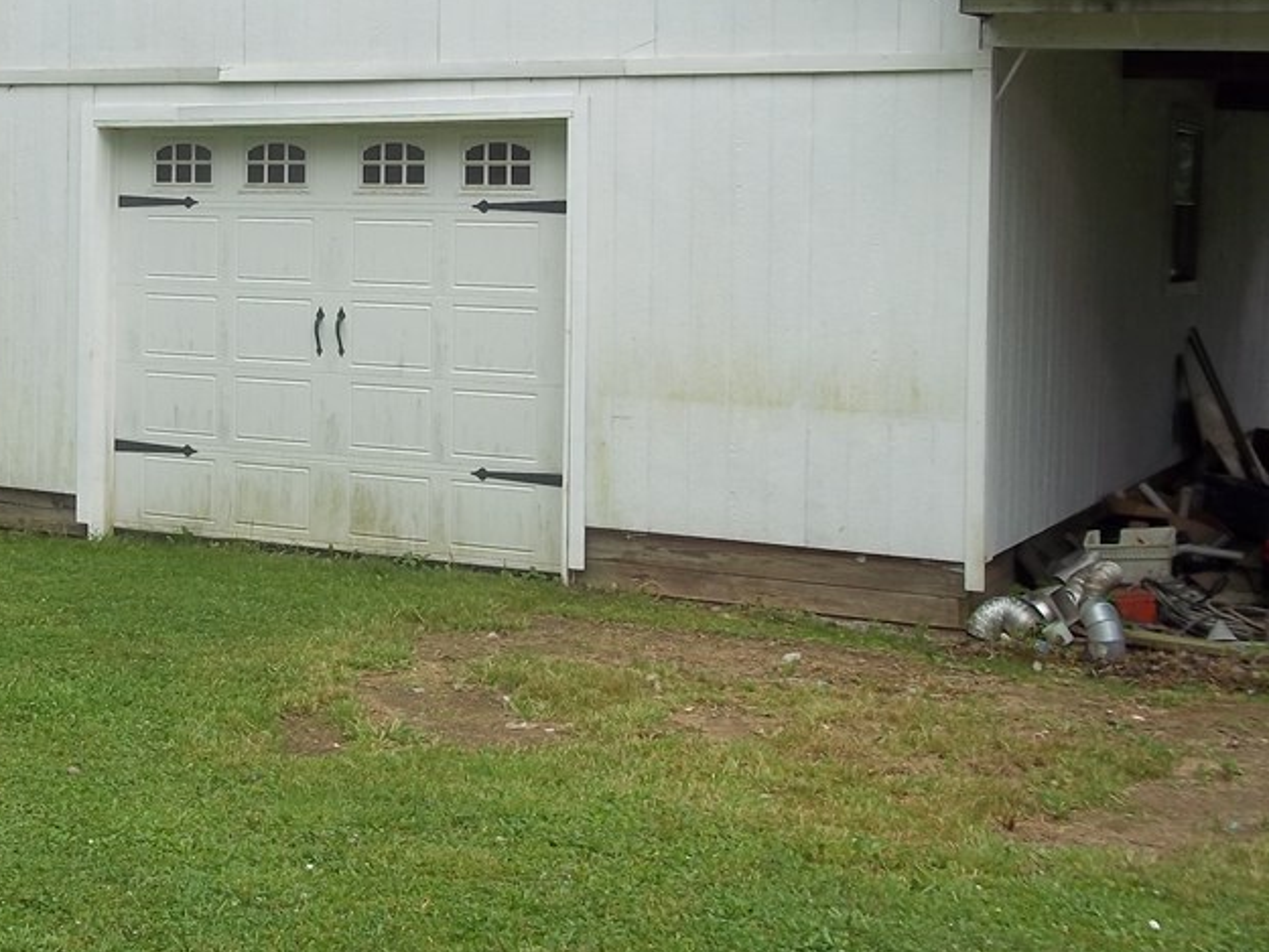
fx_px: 2163
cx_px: 262
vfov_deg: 24.6
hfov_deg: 31.9
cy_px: 248
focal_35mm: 59
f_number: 3.1
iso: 80
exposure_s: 1/320
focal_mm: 6.5
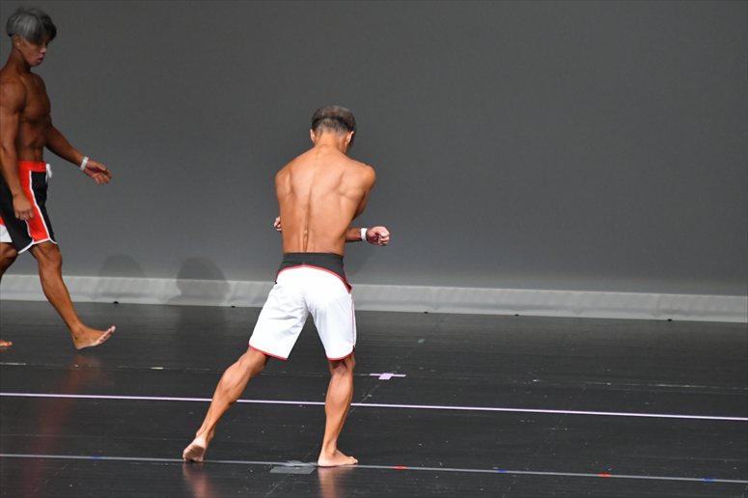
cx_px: 374
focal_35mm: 315
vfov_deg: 4.4
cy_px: 249
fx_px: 6542
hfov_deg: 6.5
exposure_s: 1/400
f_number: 5.6
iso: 5000
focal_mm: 210
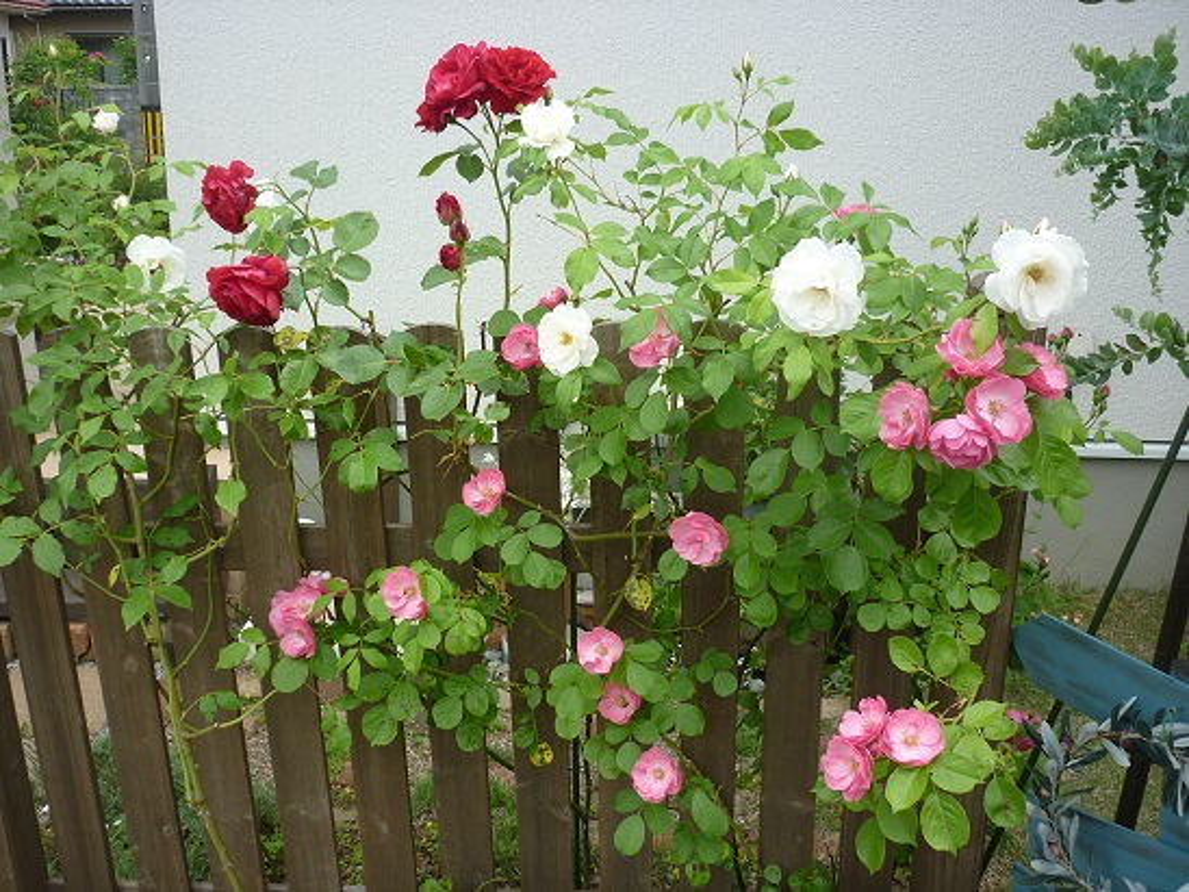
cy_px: 446
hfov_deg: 55.4
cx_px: 594
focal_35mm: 33
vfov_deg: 42.9
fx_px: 1133
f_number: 2.8
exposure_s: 1/320
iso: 80
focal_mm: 5.5
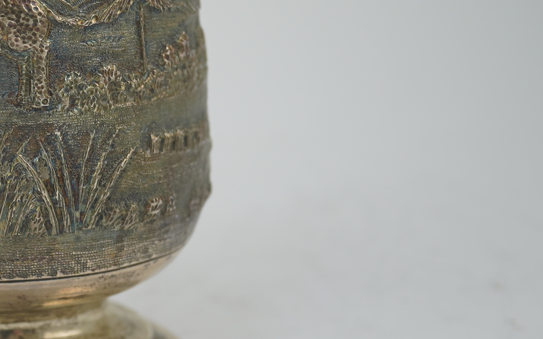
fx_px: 1657
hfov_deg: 18.2
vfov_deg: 11.7
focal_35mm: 112
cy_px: 100
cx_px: 8
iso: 160
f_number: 4
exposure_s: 1/60
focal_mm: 30
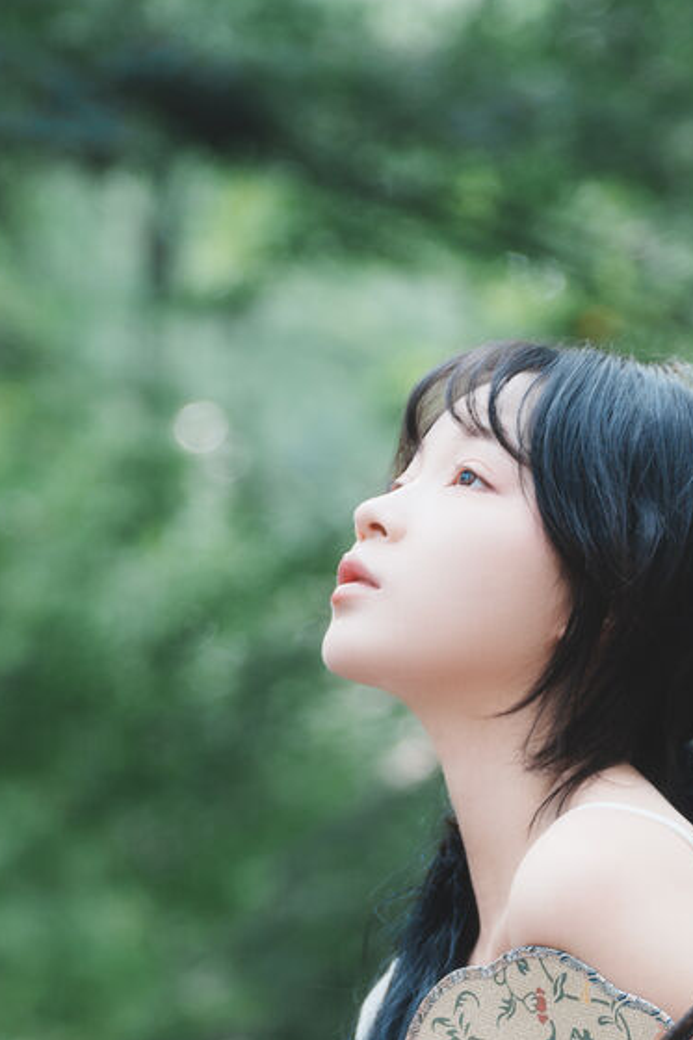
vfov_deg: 8.0
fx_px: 7338
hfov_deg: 5.4
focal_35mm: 254
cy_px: 1471
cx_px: 362
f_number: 2.5
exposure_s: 1/200
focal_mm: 79
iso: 125
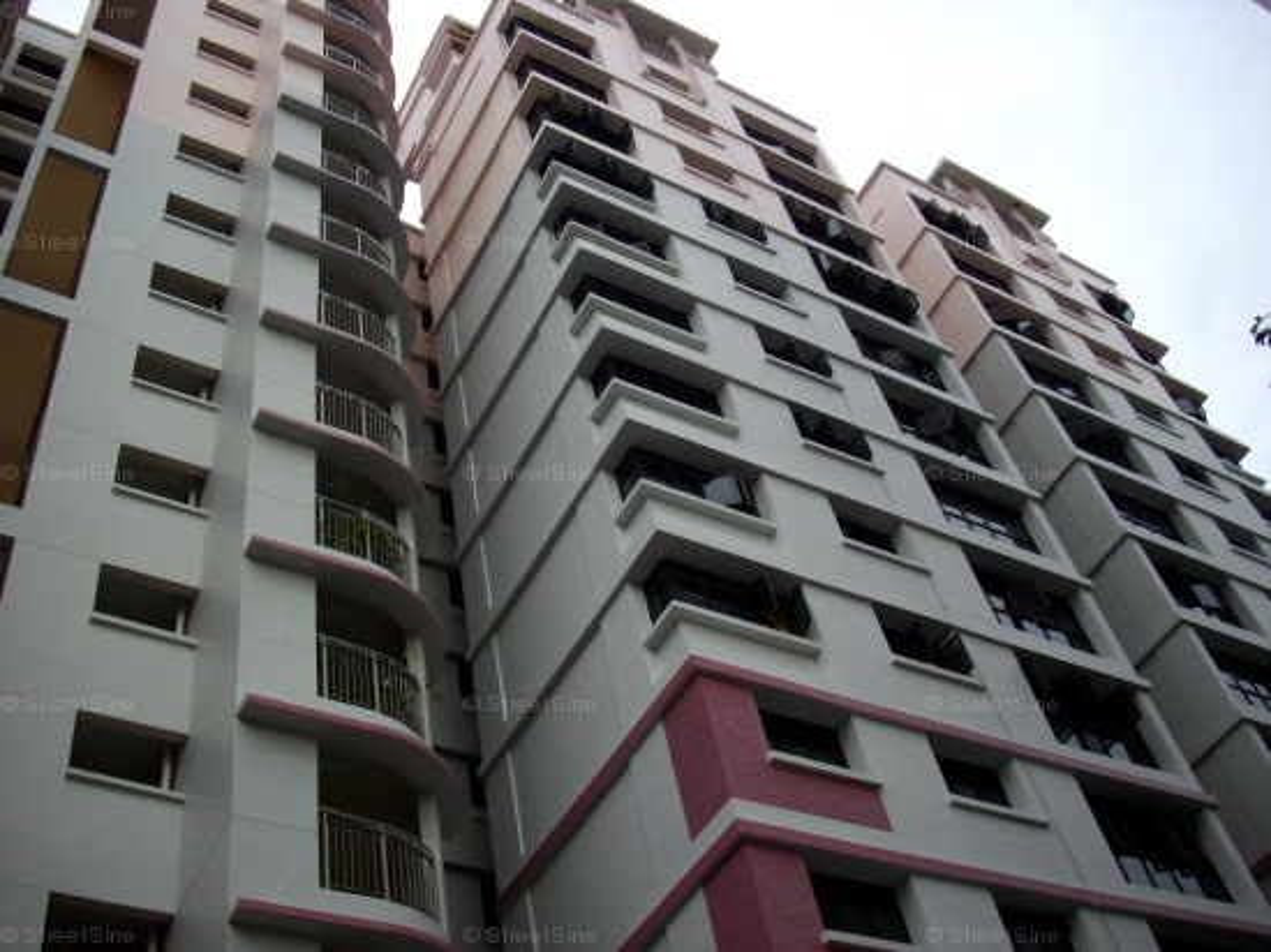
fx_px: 1358
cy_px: 476
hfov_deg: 50.2
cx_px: 636
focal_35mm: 37
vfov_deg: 38.6
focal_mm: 6.2
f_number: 2.8
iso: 80
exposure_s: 1/160
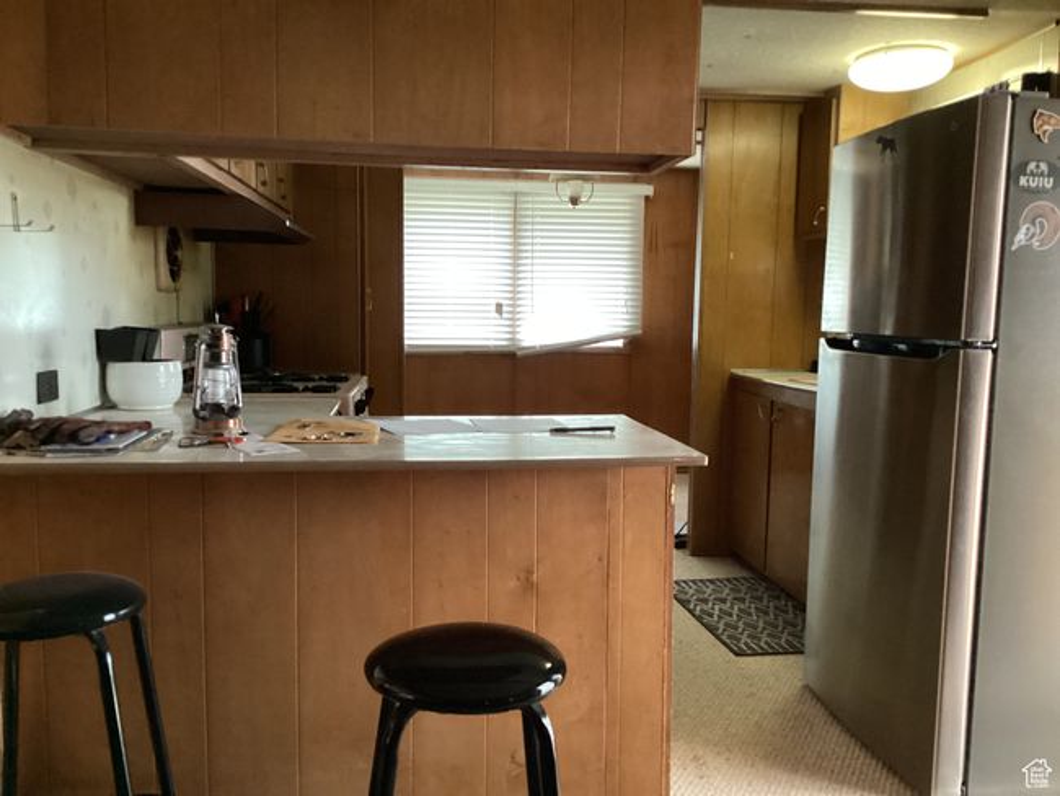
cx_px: 530
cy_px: 398
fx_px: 950
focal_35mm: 31
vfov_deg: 45.5
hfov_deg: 58.3
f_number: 2.4
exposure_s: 1/60
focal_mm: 3.3
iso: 320
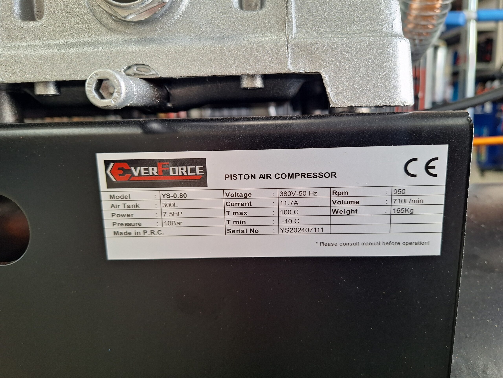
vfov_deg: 58.9
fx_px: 334
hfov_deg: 73.9
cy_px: 189
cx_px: 252
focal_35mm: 23
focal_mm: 5.54
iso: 64
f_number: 1.8
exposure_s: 1/50
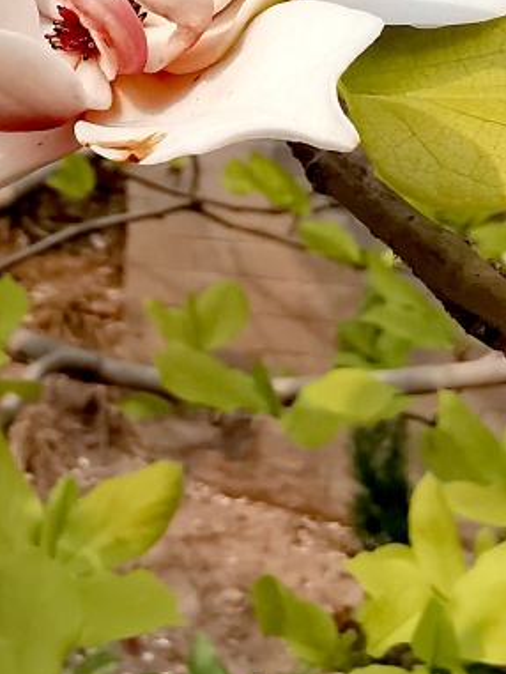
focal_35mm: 85
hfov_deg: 17.3
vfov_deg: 21.2
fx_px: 1656
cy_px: -166
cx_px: 172
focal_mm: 2.35
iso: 50
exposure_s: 1/766
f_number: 2.2
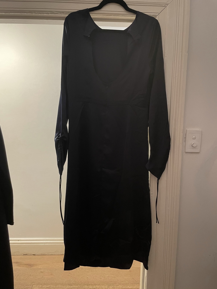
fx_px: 217
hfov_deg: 53.1
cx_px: 108
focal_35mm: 26
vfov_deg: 67.3
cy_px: 144
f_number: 1.6
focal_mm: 4.2
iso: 400
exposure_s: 1/33
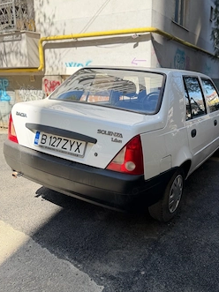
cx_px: 128
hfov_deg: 48.0
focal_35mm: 29
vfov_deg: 61.7
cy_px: 150
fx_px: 245
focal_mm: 6.76
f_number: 1.78
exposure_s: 1/2000
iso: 100
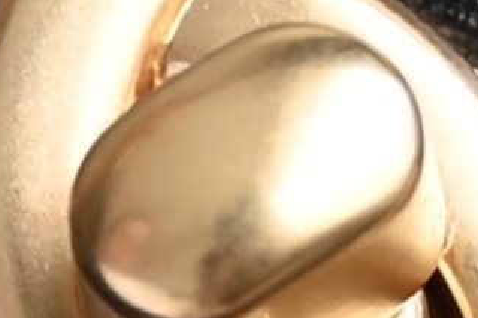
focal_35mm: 279
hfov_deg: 7.4
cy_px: 315
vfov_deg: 4.9
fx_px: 3702
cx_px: 240
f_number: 4
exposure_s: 1/250
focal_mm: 55
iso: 360
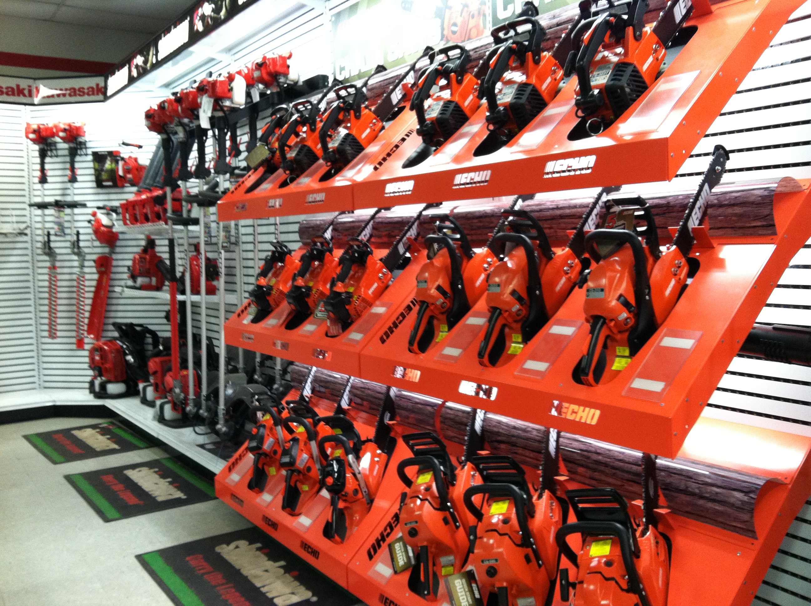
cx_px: 406
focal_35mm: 35
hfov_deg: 52.7
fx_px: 819
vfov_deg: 40.6
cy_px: 303
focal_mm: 3.85
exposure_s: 1/15
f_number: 2.8
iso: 160
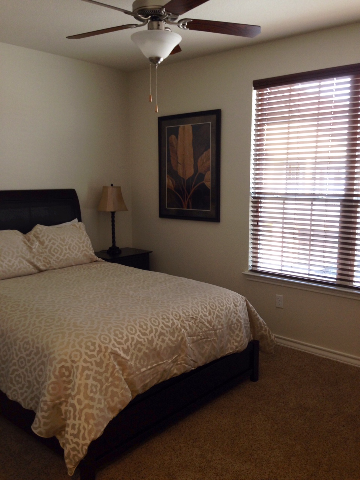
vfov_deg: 55.4
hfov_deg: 42.9
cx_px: 180
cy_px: 240
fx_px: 458
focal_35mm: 33
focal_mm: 4.12
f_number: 2.4
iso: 64
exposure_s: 1/20
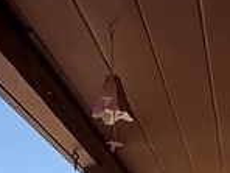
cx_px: 140
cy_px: 404
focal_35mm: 97
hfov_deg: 20.2
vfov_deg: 12.3
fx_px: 644
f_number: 2.2
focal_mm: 2.22
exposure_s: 1/442
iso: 20
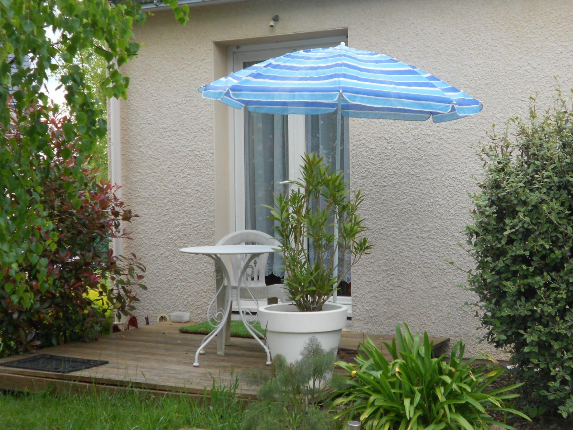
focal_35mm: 56
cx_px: 286
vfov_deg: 26.1
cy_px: 215
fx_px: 927
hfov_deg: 34.3
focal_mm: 10.3
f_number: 4.9
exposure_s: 1/125
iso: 80
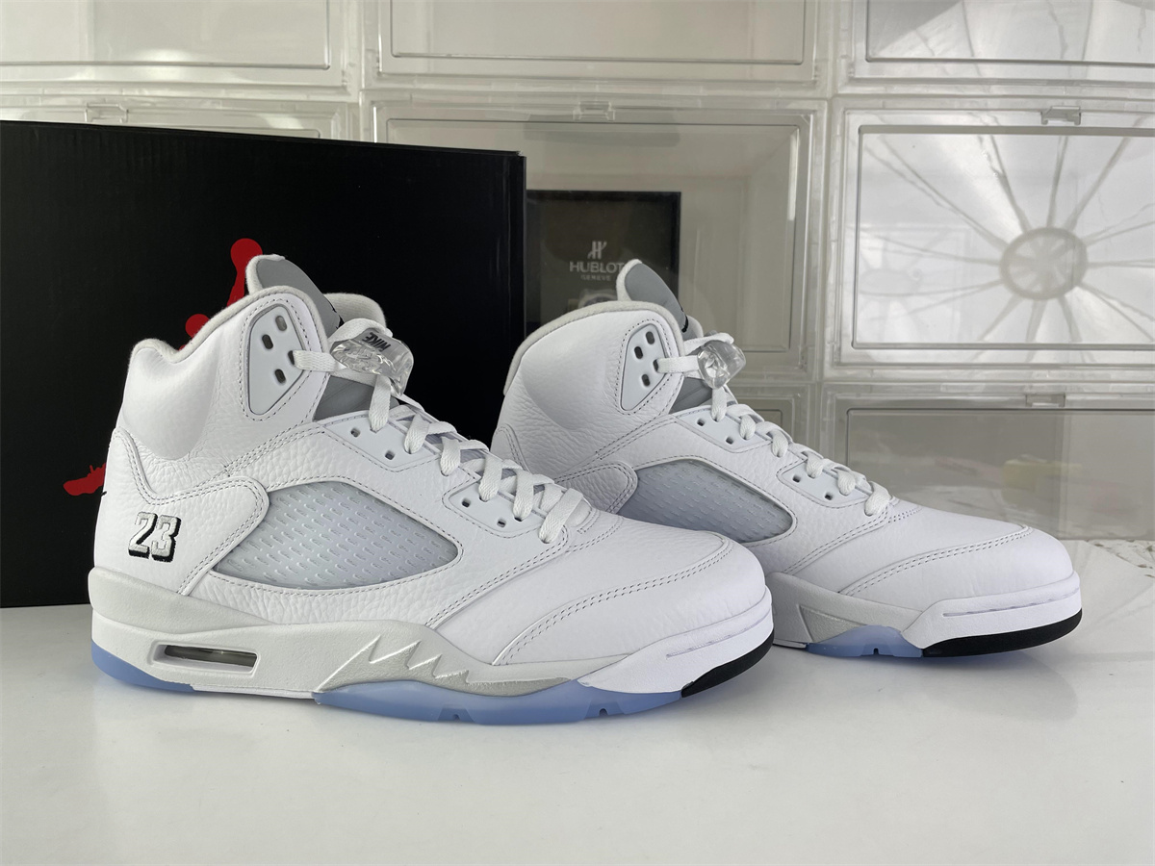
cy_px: 433
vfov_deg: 53.1
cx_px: 578
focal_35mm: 26
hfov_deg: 67.3
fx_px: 868
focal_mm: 4.2
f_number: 1.6
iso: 32
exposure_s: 1/311
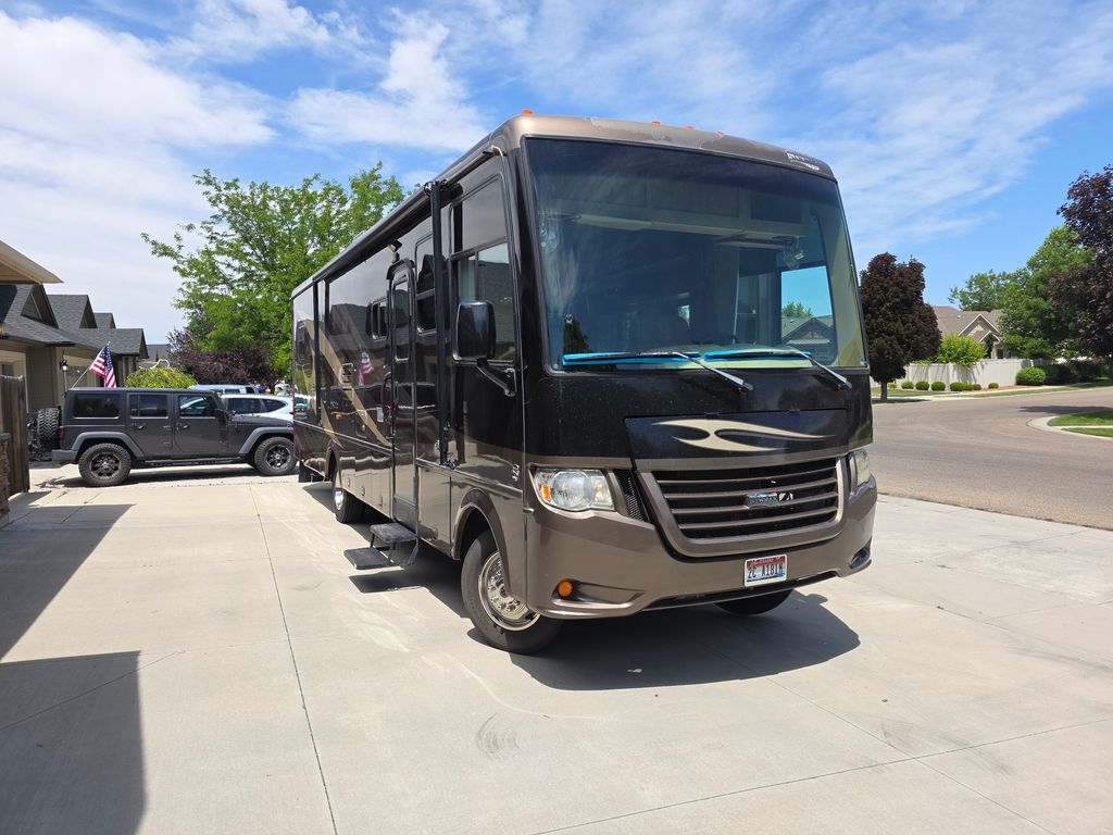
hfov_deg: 73.9
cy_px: 418
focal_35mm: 23
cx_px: 556
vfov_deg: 58.9
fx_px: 740
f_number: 1.7
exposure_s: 1/621
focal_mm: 6.3
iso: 12
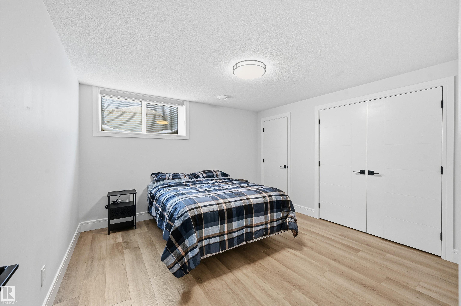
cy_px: 153
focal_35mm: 14
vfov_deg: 81.1
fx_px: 179
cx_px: 230
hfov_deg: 104.3
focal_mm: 14
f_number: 8
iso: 100
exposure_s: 1/13
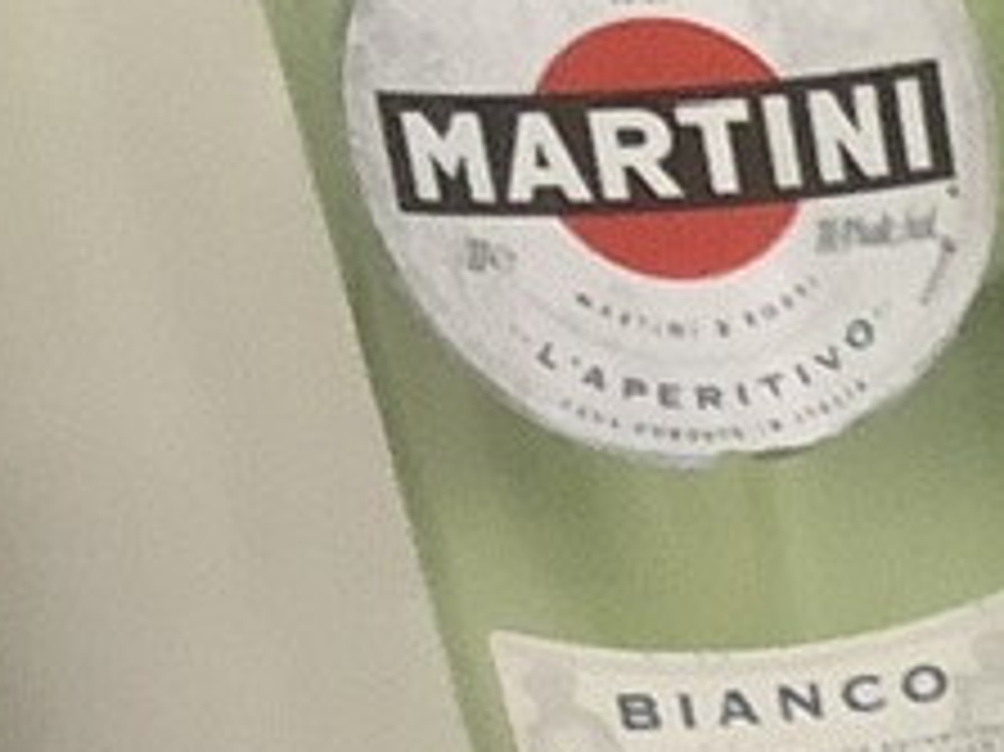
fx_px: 5160
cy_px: 1603
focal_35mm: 178
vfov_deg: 7.9
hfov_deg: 9.3
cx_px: 2818
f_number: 2.4
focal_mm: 3.3
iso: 80
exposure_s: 1/60
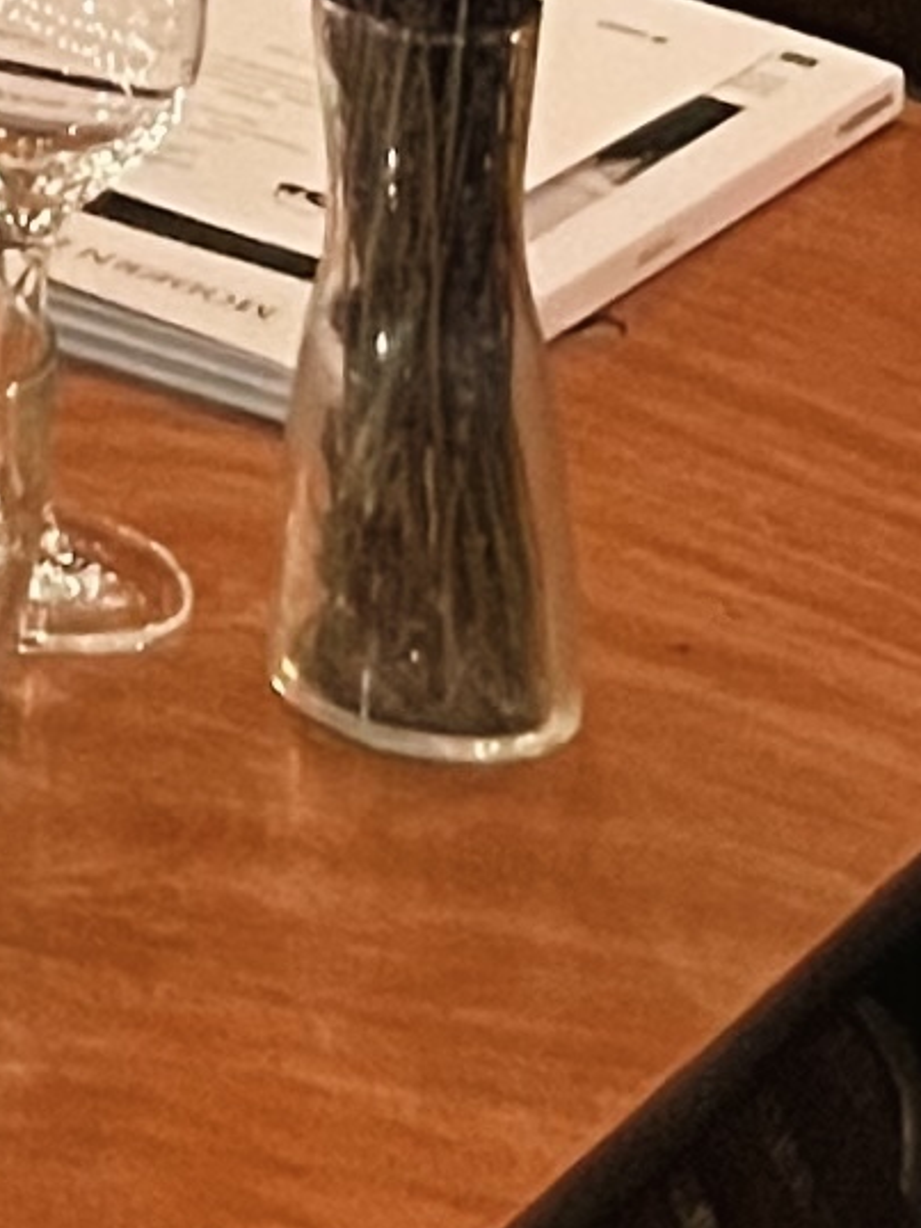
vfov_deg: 8.5
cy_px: -2647
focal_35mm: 188
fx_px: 6667
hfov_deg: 6.8
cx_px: -2224
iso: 500
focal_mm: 5.1
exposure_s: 1/33
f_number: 1.6
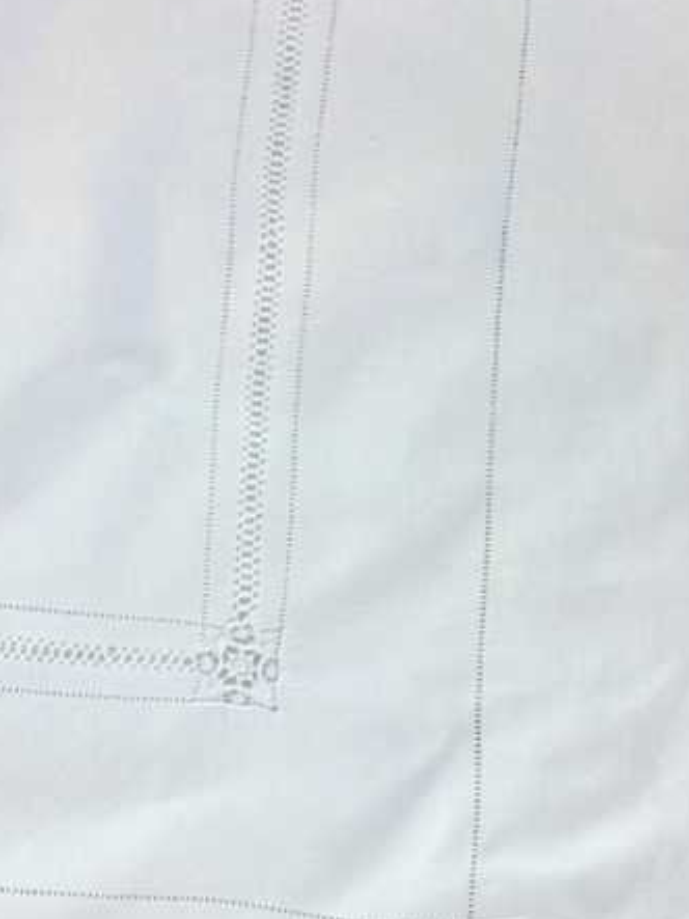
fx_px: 1487
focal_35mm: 56
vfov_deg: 34.1
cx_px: 344
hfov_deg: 26.1
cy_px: 597
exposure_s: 1/120
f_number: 2.4
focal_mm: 3.3
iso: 25
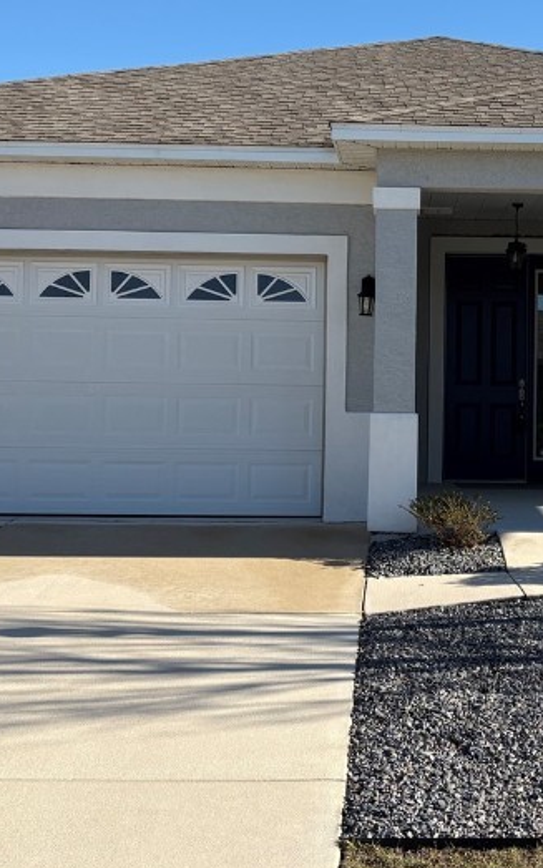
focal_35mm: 54
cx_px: 437
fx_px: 1278
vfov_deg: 37.4
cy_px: 358
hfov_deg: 23.6
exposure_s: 1/2639
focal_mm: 5.96
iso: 50
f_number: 1.6
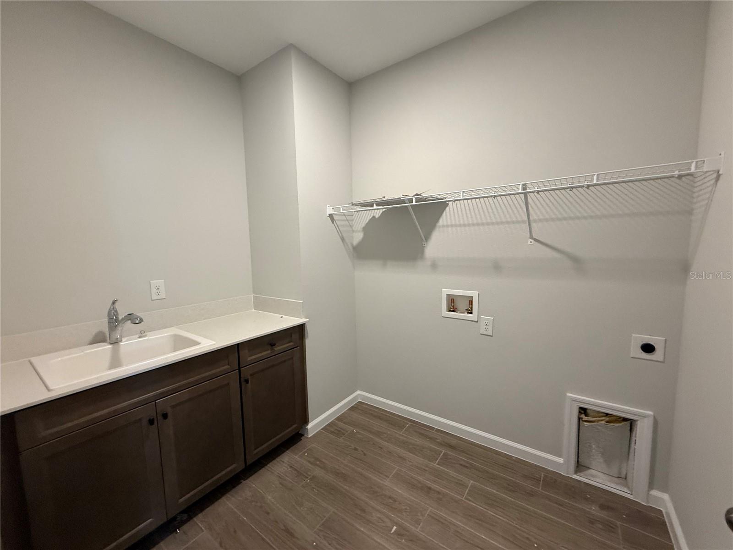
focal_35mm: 14
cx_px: 366
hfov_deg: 102.1
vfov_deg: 85.7
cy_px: 275
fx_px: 296
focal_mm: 2.22
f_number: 2.2
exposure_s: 1/60
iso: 320
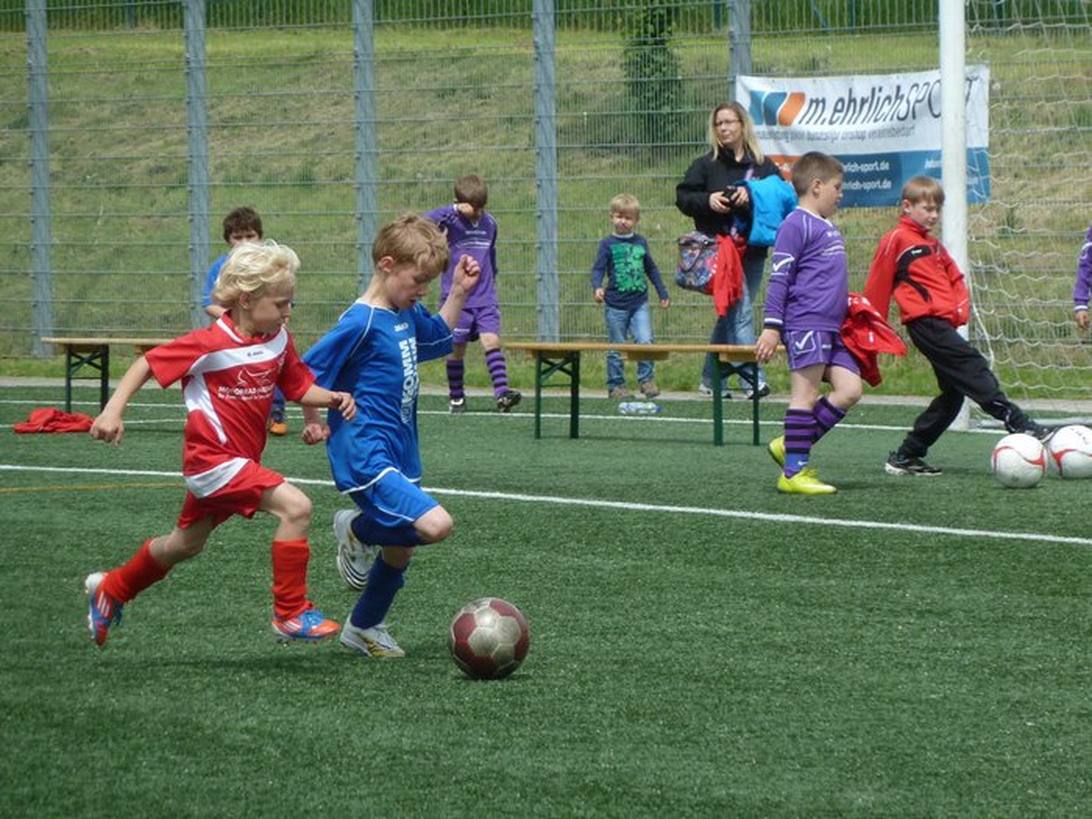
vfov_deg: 5.0
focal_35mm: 300
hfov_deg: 6.6
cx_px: 546
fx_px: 9464
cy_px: 410
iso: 160
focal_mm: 49.2
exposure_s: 1/1000
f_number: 4.9
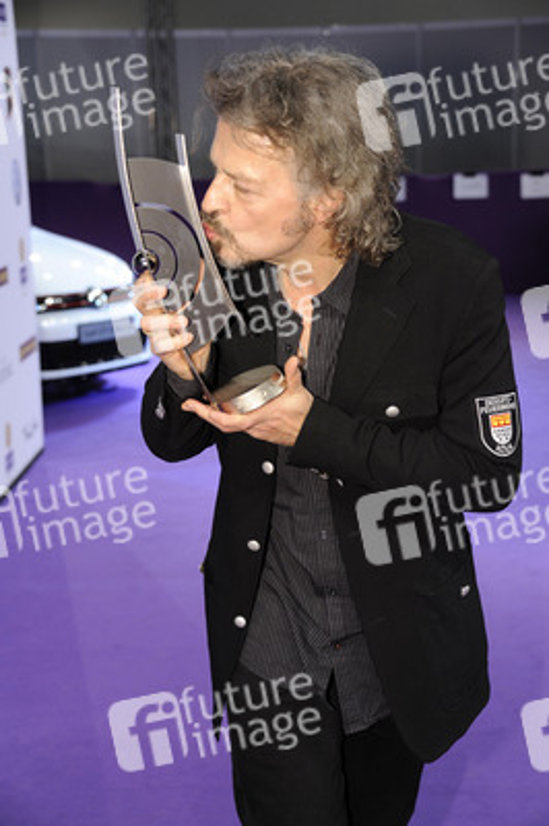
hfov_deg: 17.5
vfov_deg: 26.0
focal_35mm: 78
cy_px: 413
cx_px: 274
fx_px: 1787
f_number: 5.6
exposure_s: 1/125
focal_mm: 78
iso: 1000
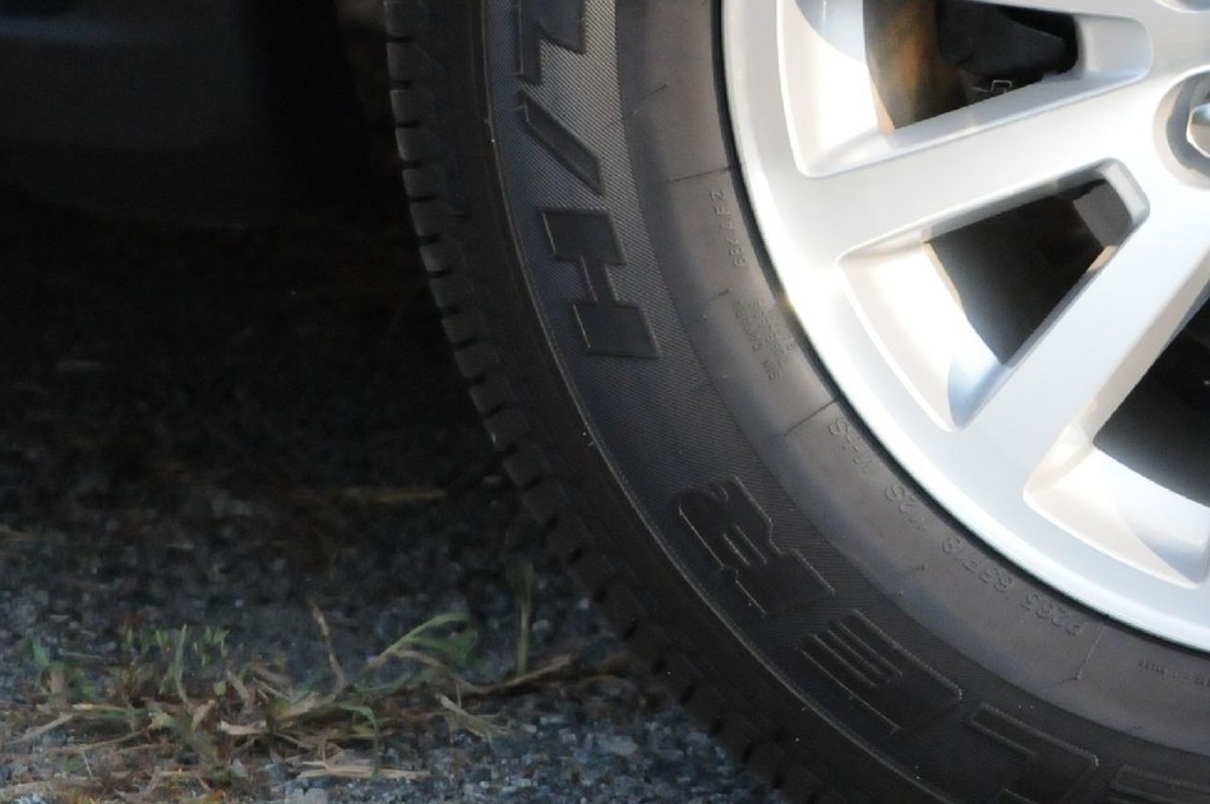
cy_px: 15
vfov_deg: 3.2
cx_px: 1385
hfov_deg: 4.7
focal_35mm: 435
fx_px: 14605
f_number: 5.6
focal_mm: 110
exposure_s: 1/2500
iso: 2000
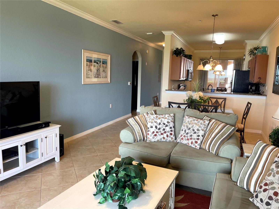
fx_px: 201
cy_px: 104
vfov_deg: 54.9
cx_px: 140
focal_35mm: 25
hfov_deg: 69.4
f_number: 1.6
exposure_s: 1/60
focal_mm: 5.1
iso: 80
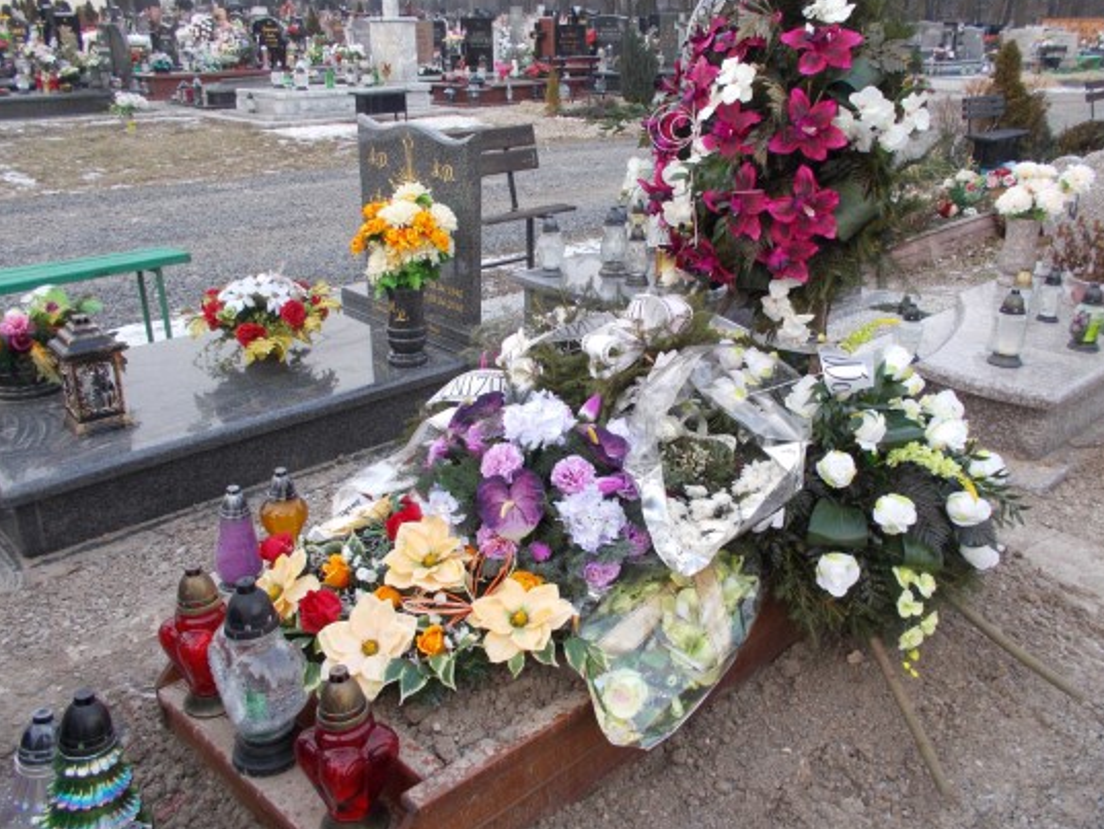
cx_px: 572
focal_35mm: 31
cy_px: 385
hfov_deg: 58.3
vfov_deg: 45.4
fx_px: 989
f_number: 3.2
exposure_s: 1/160
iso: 80
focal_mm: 4.6
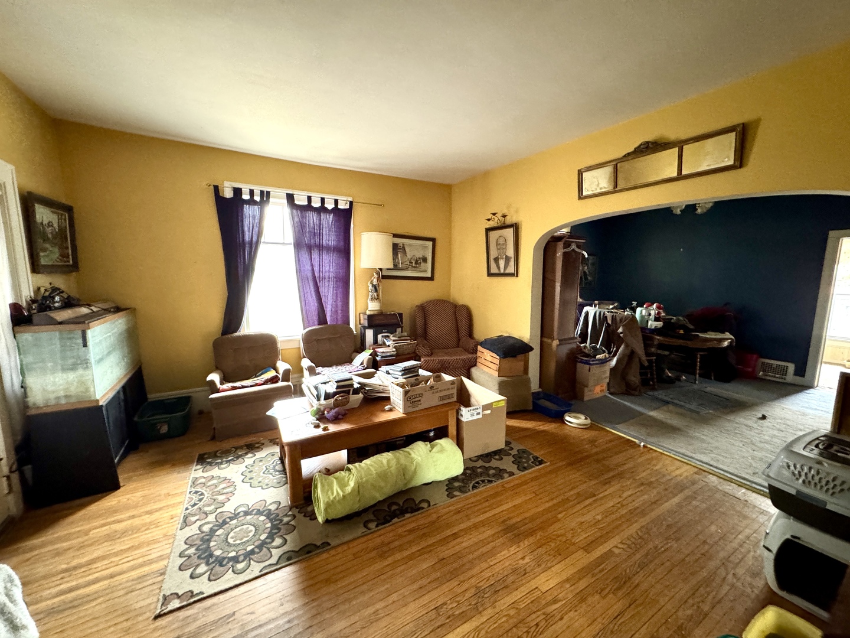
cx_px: 425
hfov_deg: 102.1
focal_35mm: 14
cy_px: 319
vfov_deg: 85.7
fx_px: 344
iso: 640
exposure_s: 1/47
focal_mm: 2.22
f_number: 2.2
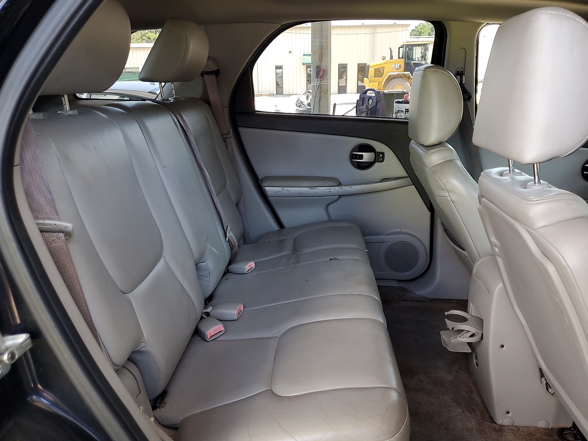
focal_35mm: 26
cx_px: 294
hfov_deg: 67.3
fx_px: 442
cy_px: 220
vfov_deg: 53.1
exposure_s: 1/120
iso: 63
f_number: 1.5
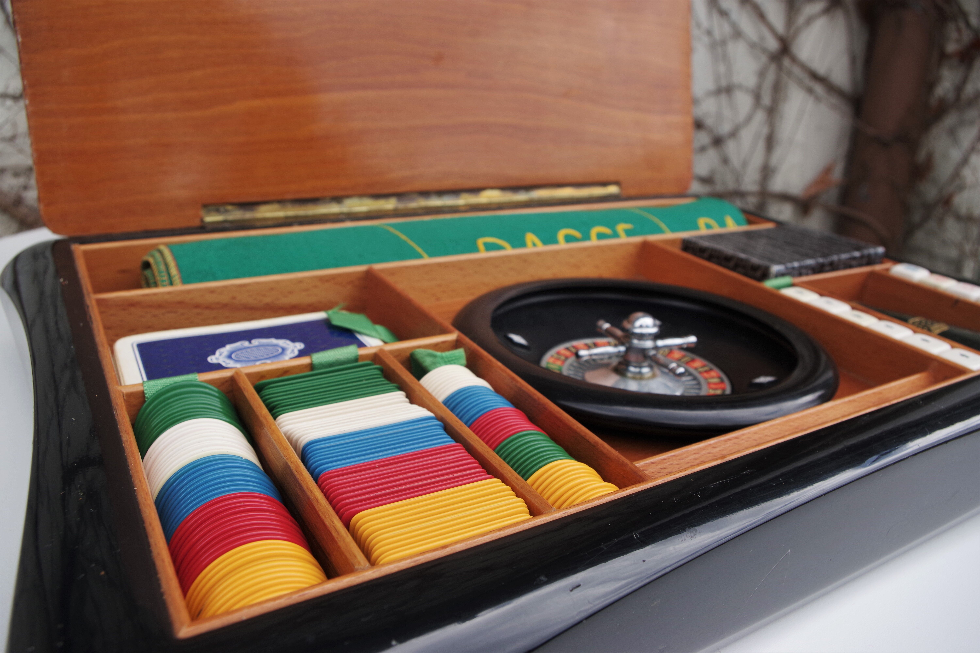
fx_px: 817
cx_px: 490
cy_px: 326
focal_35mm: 30
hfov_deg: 61.9
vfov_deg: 43.6
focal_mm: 20
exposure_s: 1/200
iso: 200
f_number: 7.1
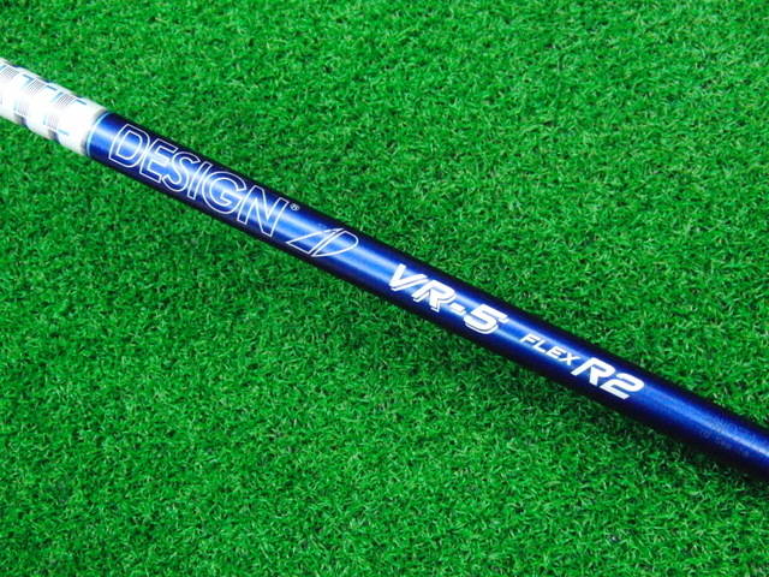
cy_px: 288
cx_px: 384
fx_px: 822
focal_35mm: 37
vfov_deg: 38.7
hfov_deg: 50.1
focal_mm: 6.42
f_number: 3.6
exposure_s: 1/200
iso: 3200
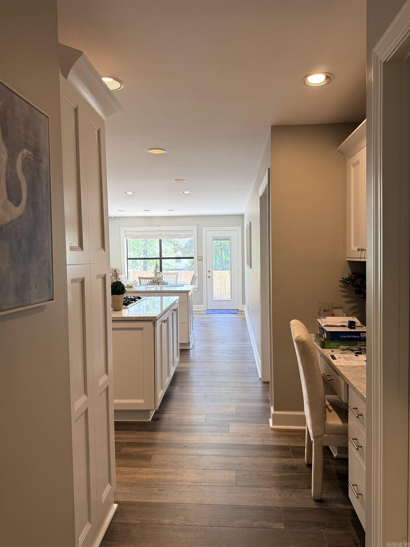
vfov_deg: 71.6
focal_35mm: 24
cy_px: 274
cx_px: 205
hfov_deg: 56.8
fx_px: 379
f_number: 1.78
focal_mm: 6.76
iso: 125
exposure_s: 1/134
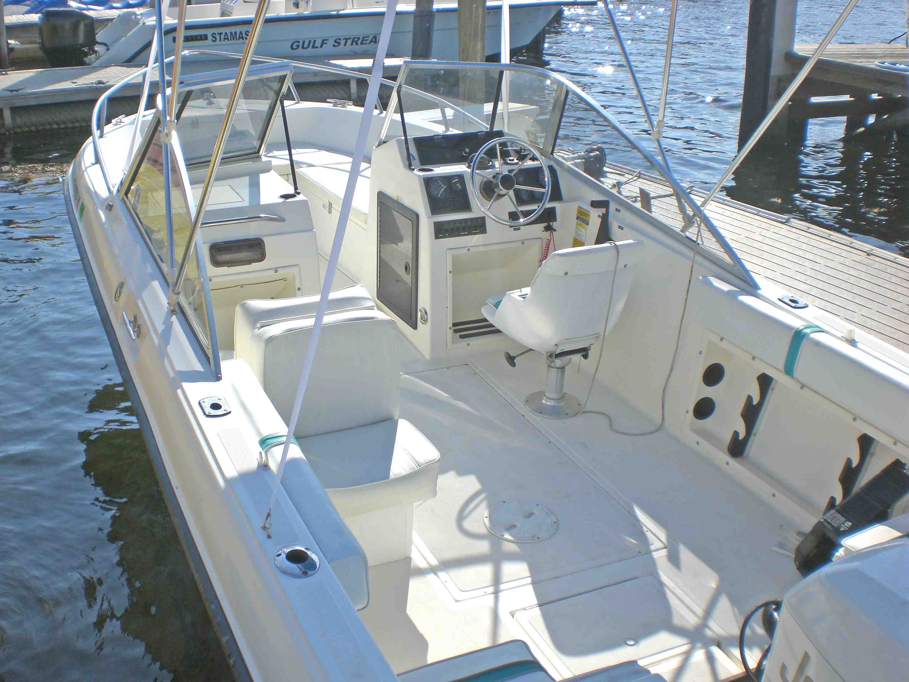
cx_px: 454
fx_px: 998
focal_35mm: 38
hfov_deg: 49.0
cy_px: 341
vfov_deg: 37.7
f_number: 4.4
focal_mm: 6.3
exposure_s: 1/640
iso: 50
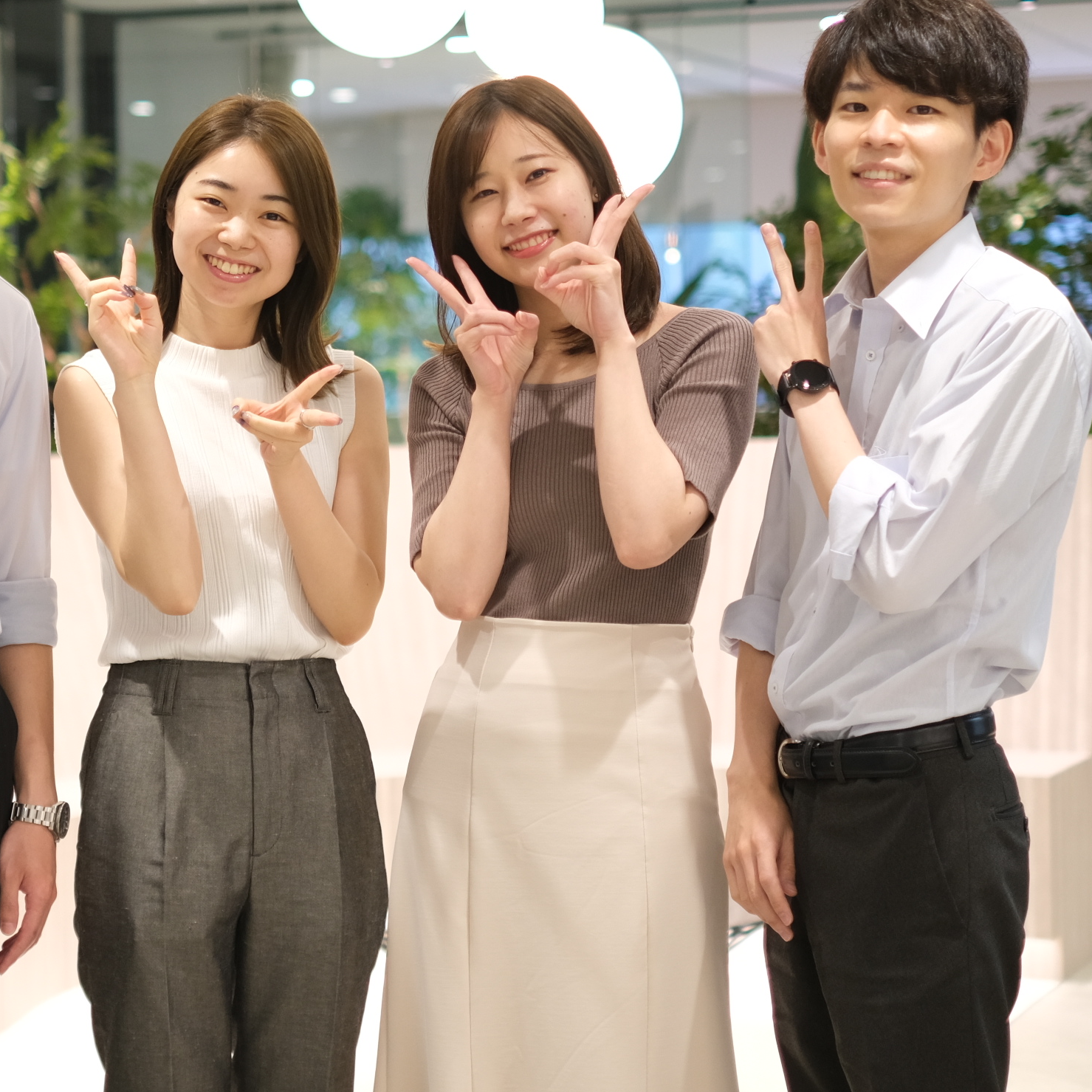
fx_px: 3391
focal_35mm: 95
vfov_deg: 18.3
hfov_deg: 18.2
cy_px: 399
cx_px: 340
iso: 500
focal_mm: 35
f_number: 1.4
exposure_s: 1/180
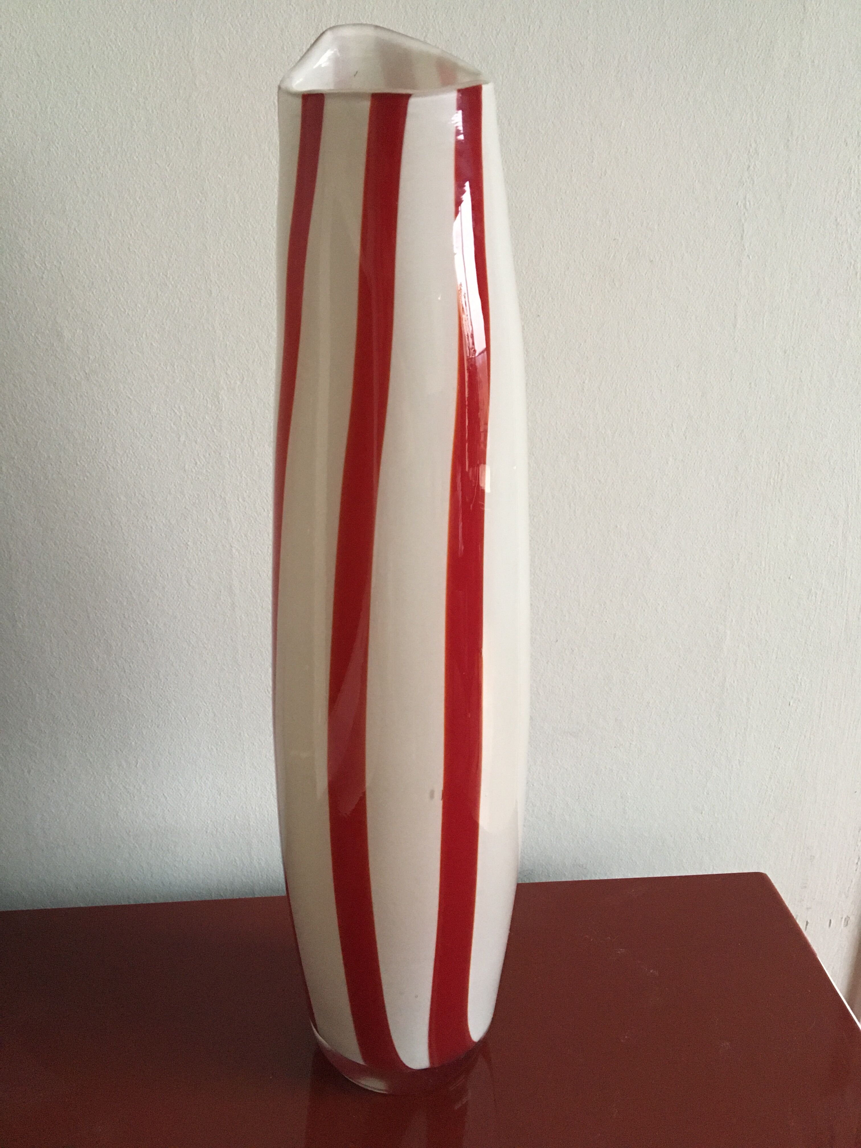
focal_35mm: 29
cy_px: 574
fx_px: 962
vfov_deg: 61.7
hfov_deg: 48.2
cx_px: 430
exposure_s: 1/33
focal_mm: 4.15
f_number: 2.2
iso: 250
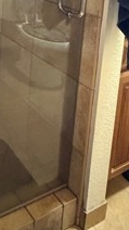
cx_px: -31
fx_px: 280
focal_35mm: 46
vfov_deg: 37.8
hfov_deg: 23.4
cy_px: -18
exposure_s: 1/45
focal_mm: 2.22
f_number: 2.2
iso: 1250
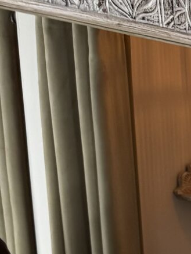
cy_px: 498
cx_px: 556
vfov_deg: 12.5
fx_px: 1030
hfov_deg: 8.8
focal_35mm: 140
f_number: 1.78
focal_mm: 6.76
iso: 125
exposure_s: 1/50
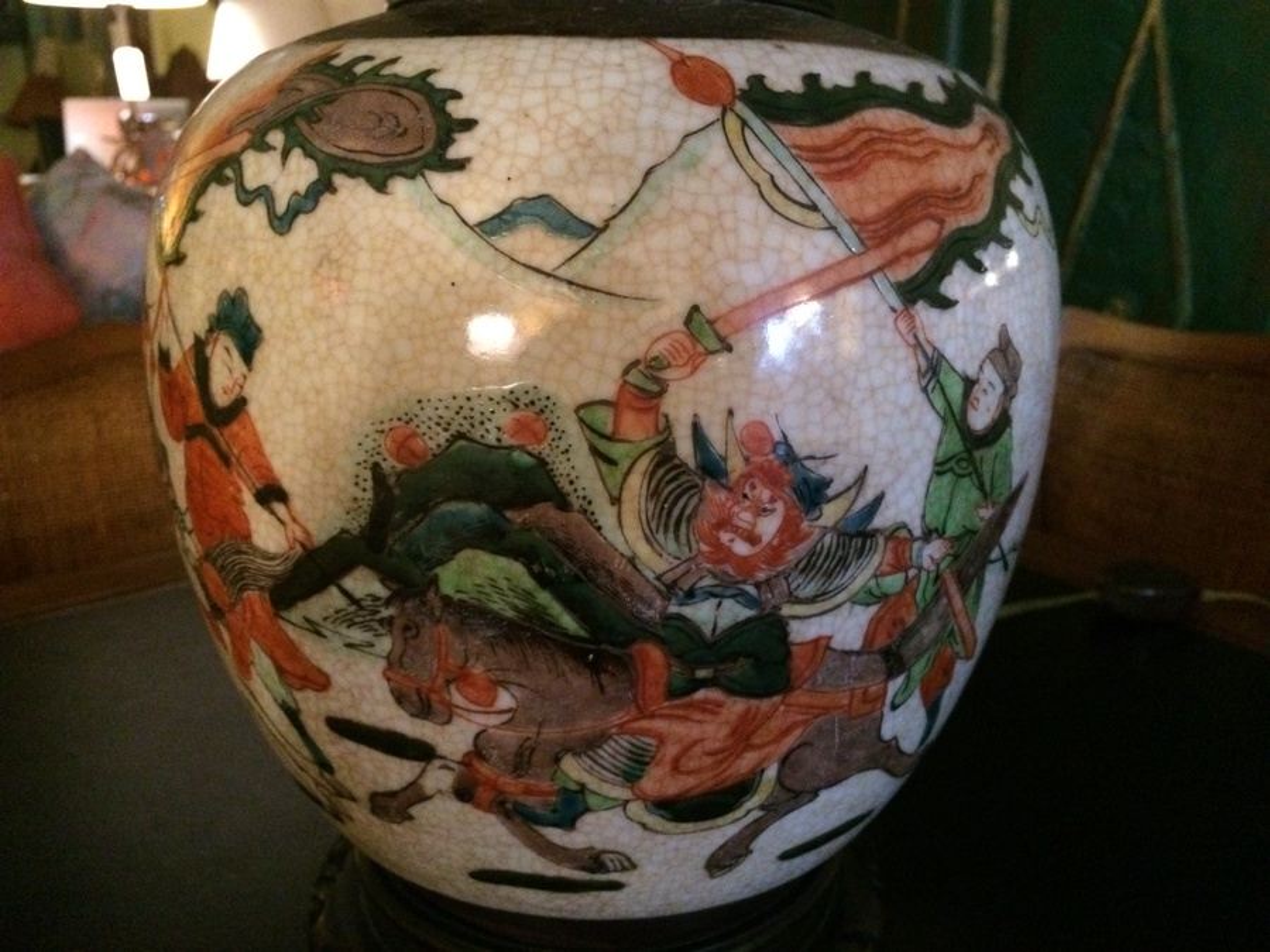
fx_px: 1101
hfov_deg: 60.0
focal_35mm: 30
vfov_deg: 46.8
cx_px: 635
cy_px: 476
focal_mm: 4.12
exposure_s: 1/15
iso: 500
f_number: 2.2
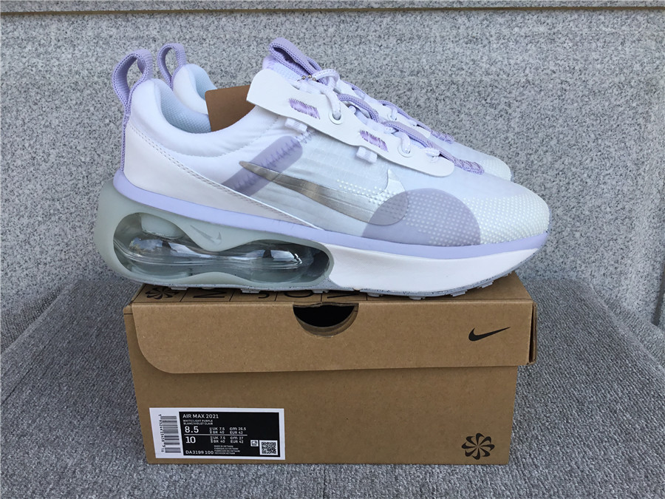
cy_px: 250
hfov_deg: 58.4
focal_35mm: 31
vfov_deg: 45.4
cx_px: 332
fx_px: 596
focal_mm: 3.3
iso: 25
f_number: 2.4
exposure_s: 1/522
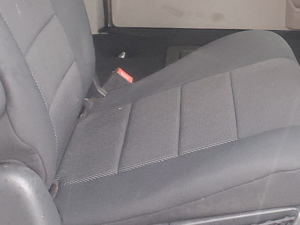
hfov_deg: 29.3
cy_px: -22
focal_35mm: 65
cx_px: 228
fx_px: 563
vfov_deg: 21.4
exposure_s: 1/60.2
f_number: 1.5
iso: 287
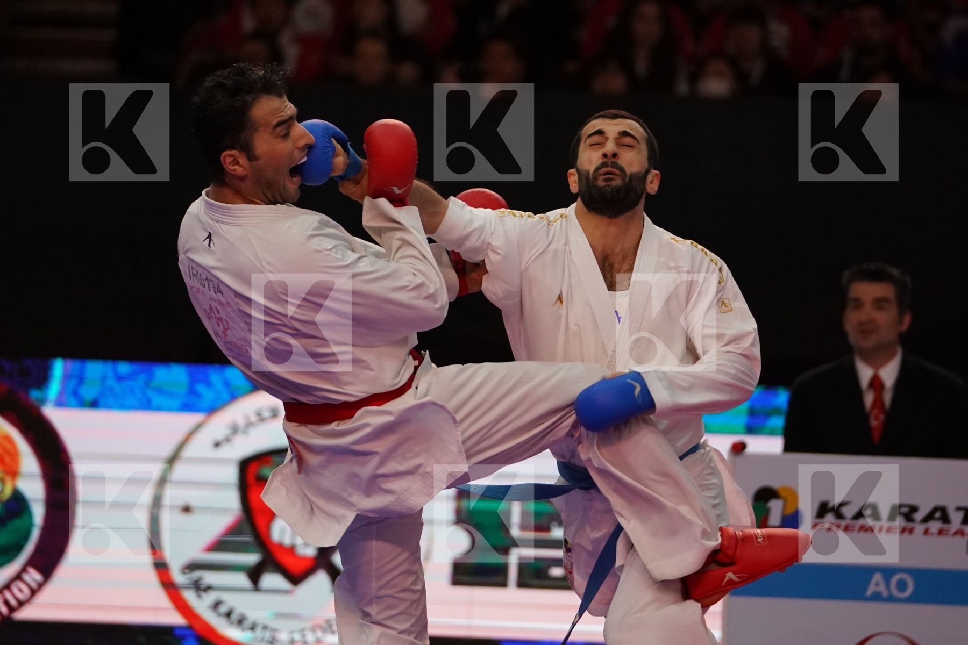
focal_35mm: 238
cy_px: 322
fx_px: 6399
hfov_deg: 8.7
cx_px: 484
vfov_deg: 5.8
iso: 4000
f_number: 2.8
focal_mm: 159
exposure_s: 1/1000
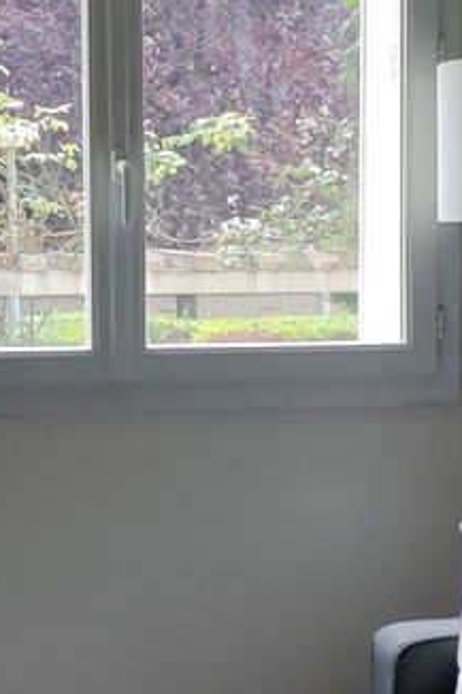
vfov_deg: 14.8
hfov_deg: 9.8
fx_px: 2659
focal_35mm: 138
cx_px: 534
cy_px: 509
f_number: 1.65
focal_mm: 4.75
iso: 400
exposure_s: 1/50
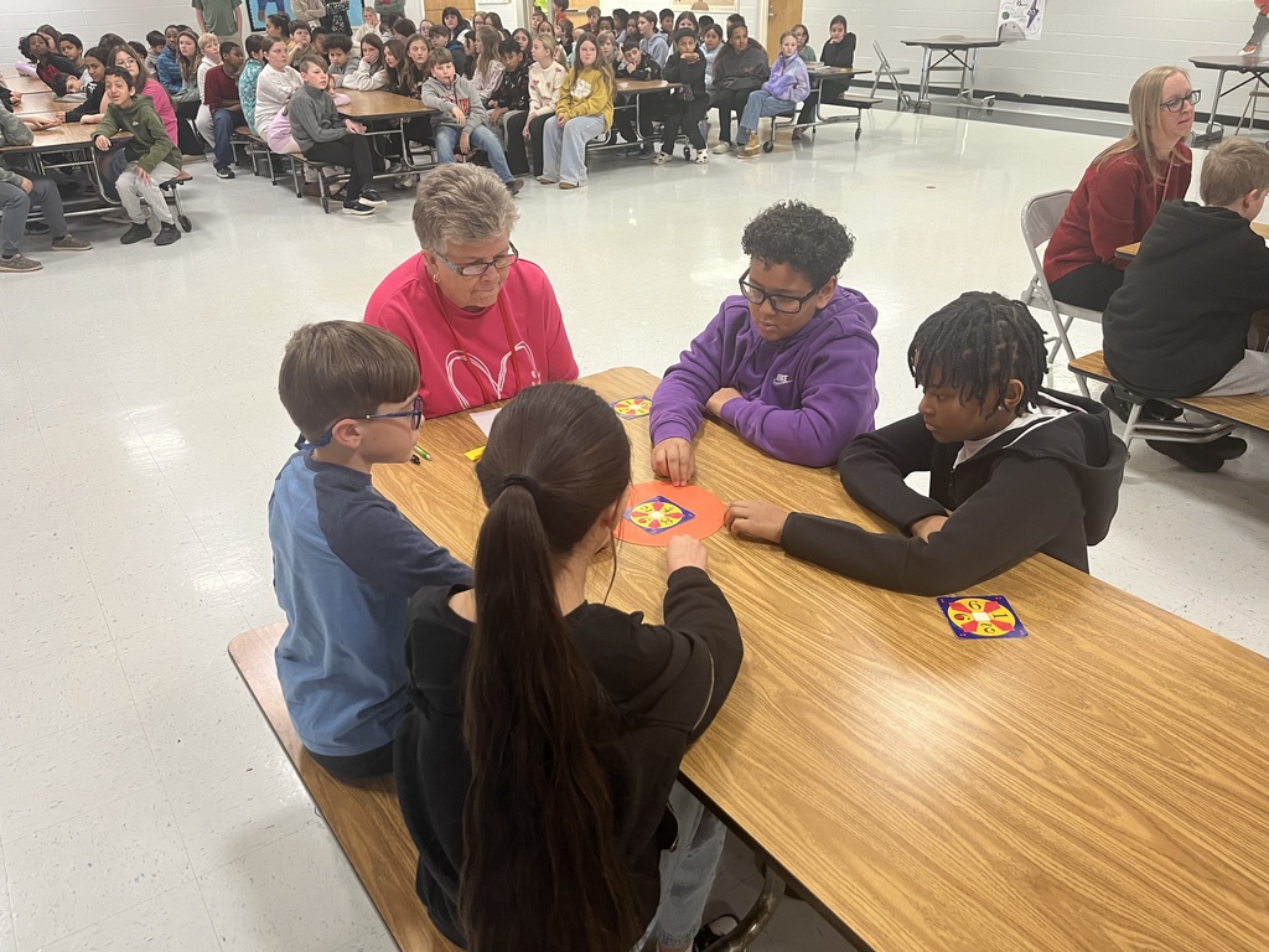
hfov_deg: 67.3
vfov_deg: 53.1
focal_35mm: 26
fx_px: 953
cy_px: 476
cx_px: 634
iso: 160
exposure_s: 1/60
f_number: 1.6
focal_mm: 5.1
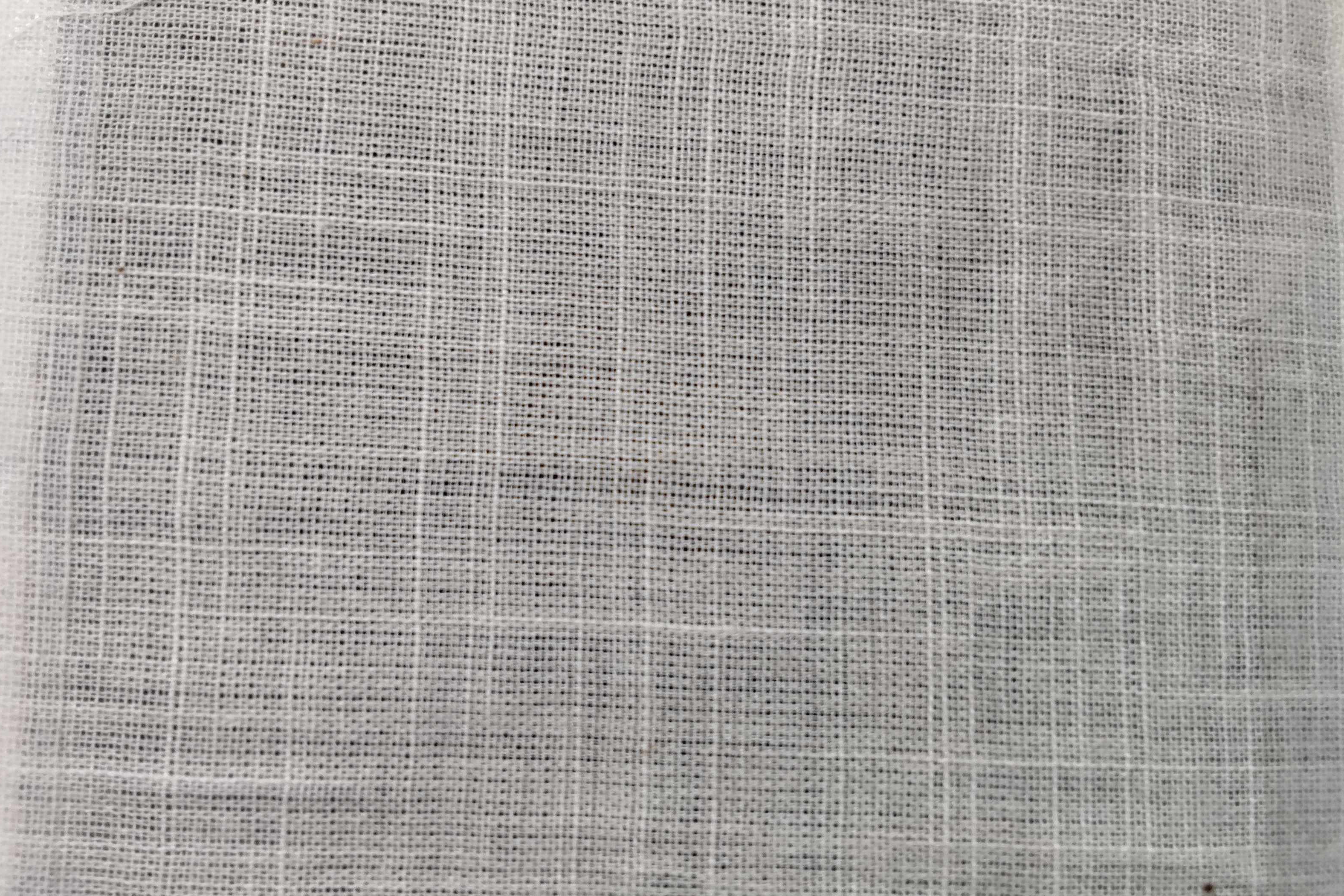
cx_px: 670
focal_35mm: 28
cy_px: 432
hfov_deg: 65.5
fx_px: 1045
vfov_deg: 46.4
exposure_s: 1/50
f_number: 2
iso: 160
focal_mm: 2.78
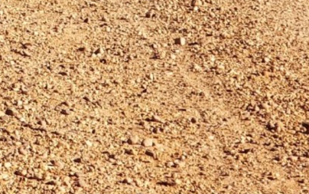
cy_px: -327
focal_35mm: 275
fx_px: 2317
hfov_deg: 7.4
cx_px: -229
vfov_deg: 4.6
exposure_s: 1/816
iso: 25
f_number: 2.4
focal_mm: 6
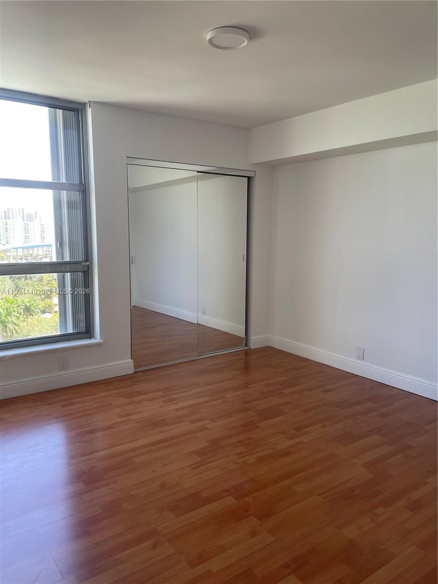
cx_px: 219
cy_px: 292
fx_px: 439
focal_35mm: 26
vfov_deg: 67.3
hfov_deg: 53.1
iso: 64
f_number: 1.6
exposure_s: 1/121
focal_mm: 4.2
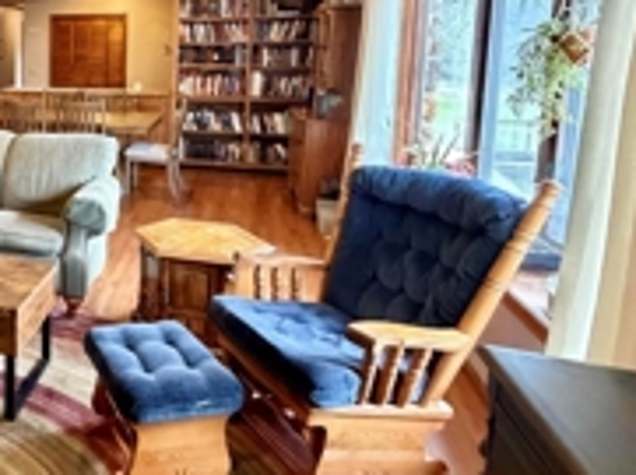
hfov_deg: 48.4
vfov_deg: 43.7
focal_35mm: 31
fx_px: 568
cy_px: 113
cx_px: 4
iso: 1000
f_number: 2.2
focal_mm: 2.22
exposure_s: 1/60
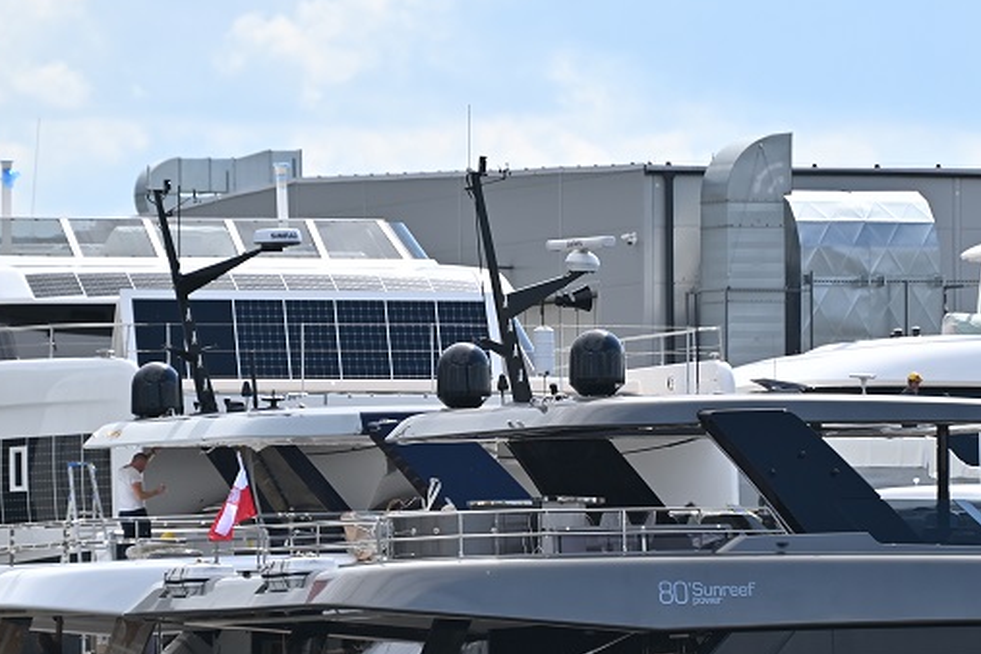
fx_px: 15313
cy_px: 561
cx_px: 553
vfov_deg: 2.4
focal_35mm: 562
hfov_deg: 3.7
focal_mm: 300
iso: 200
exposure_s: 1/1000
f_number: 5.6
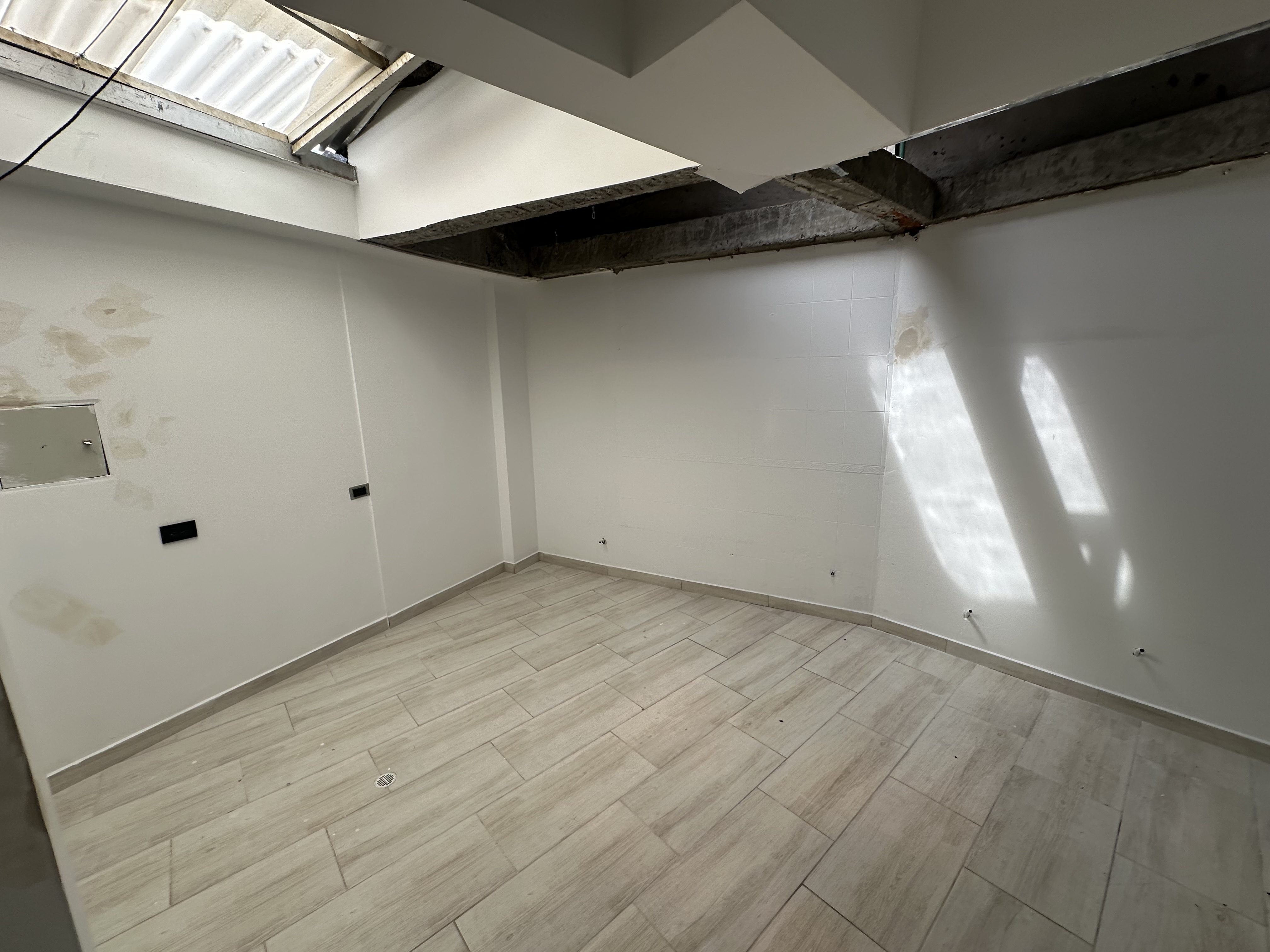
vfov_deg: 85.7
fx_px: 514
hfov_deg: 102.1
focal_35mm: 14
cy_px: 476
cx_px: 635
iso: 40
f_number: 2.2
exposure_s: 1/237
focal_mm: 2.22
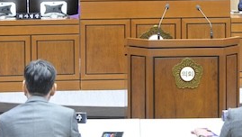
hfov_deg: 14.6
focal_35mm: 147
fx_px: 944
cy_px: -28
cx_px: 158
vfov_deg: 8.2
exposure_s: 1/25
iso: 1250
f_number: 6
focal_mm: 63
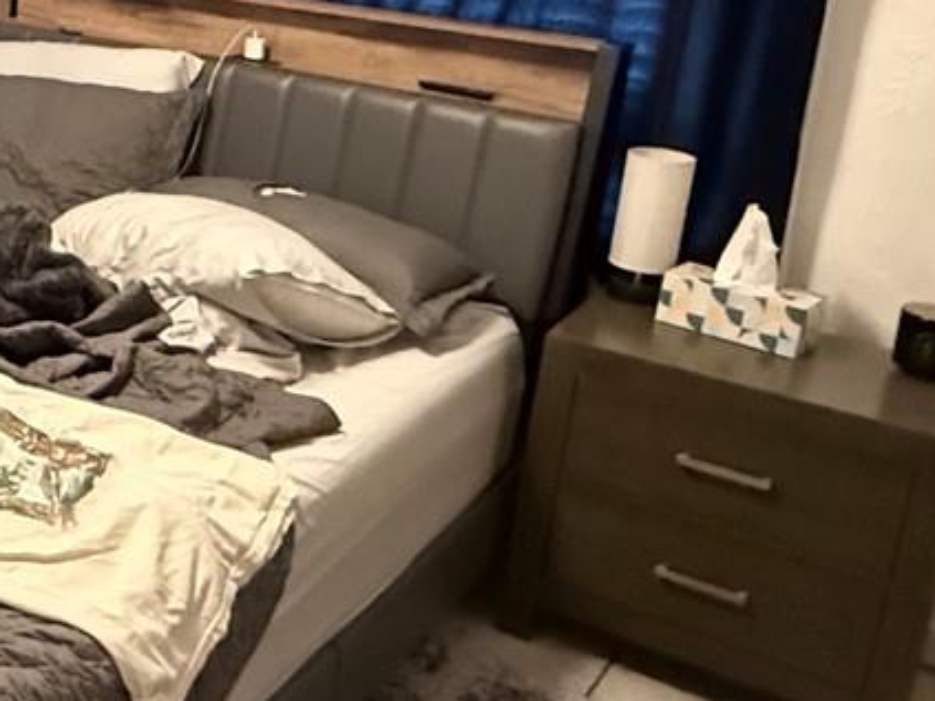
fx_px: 1431
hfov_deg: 30.2
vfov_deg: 27.0
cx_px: -221
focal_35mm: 53
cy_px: 142
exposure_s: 1/60
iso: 1600
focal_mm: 2.22
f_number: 2.2
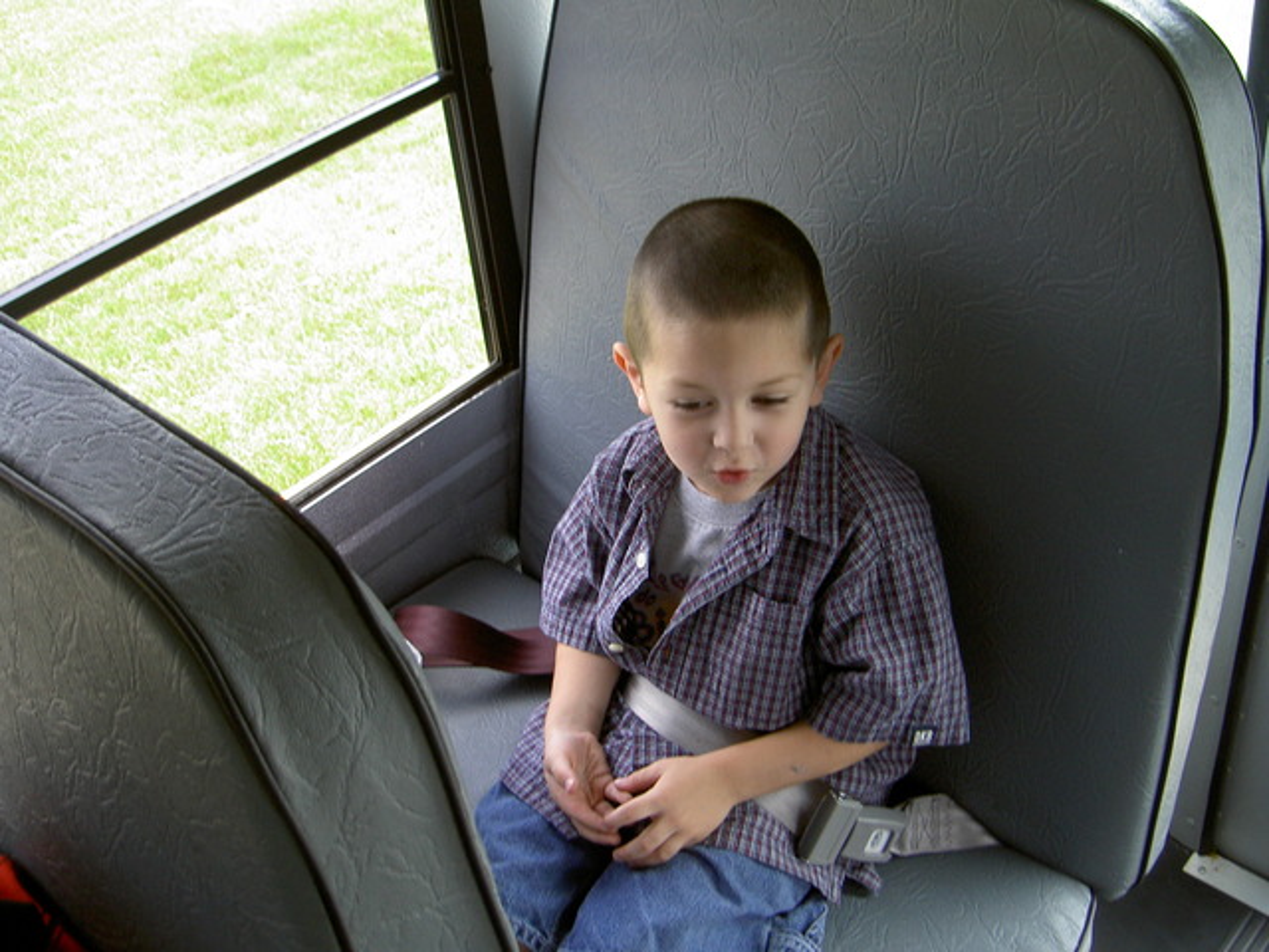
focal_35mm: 39
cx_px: 634
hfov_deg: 47.9
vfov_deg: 36.8
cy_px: 476
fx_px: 1430
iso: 100
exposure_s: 1/100
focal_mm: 8
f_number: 2.8
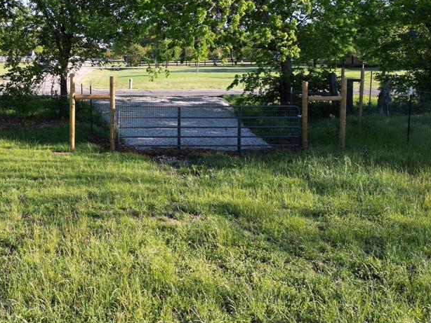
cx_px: 121
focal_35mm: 40
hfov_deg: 45.6
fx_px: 498
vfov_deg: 35.6
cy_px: 105
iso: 110
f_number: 1.7
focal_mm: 6.72
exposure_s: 1/1000
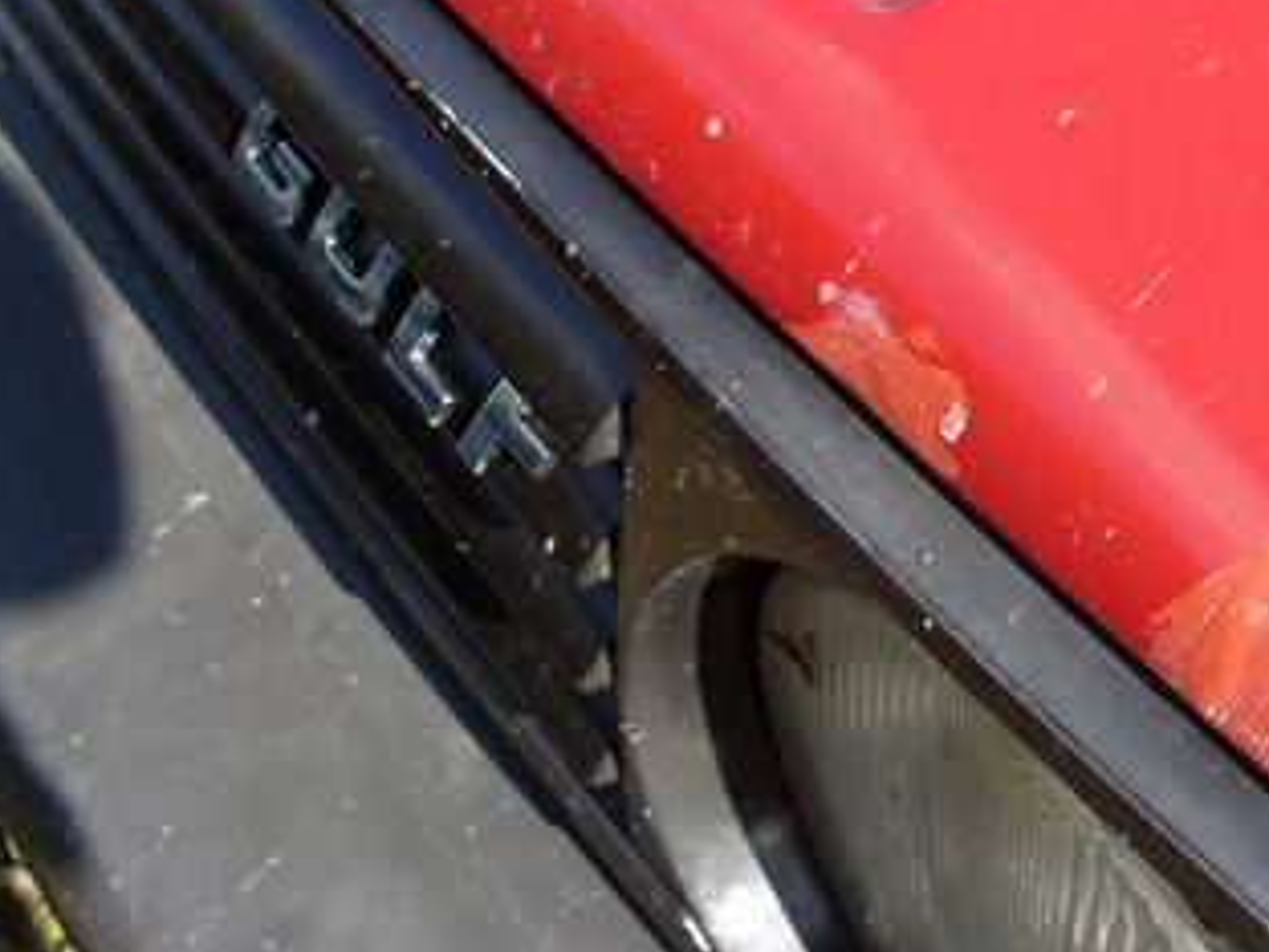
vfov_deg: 18.6
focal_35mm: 78
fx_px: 2859
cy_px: 77
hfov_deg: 24.9
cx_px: 879
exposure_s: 1/500
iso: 80
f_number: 2.8
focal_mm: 6.3
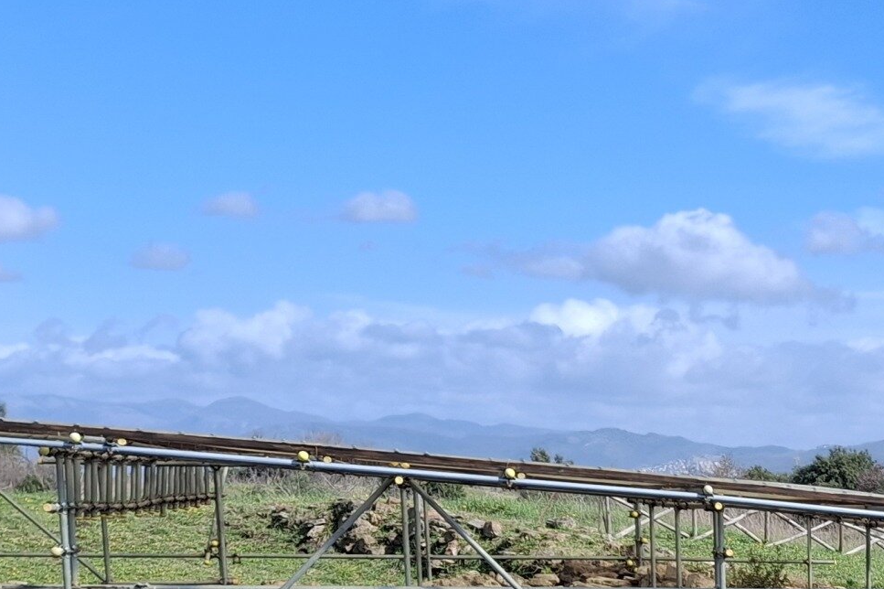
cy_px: 846
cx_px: 1124
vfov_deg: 16.2
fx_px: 1915
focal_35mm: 78
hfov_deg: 23.3
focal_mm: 4.69
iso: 32
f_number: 1.8
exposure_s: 1/1437
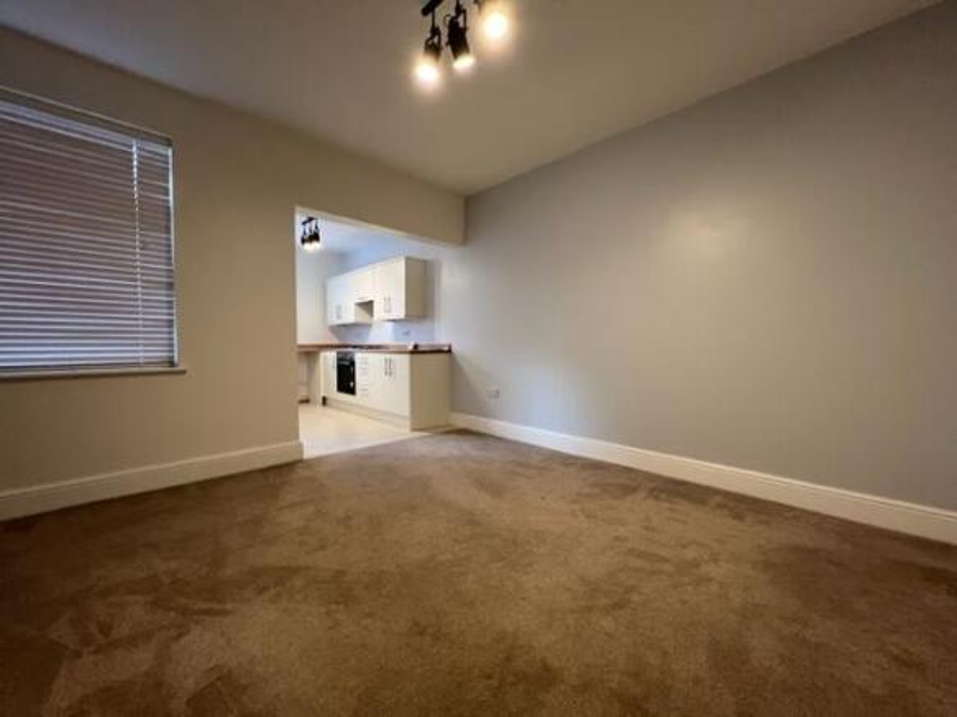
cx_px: 478
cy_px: 358
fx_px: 359
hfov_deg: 106.2
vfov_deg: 89.9
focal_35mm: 13
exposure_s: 1/50
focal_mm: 1.57
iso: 250
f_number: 1.8
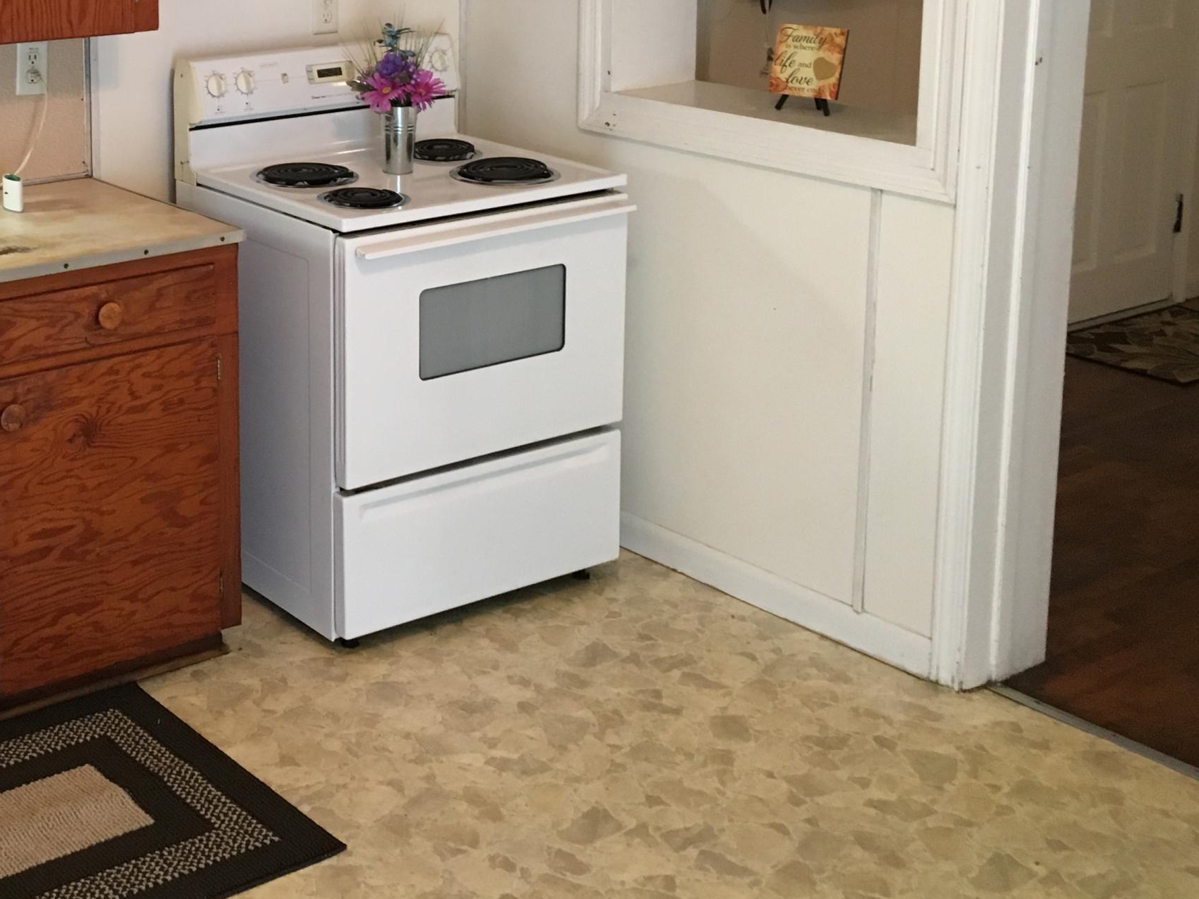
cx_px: 184
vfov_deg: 27.7
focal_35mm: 51
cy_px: 118
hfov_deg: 35.8
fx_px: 1766
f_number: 2.2
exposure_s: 1/30
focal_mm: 4.15
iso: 125
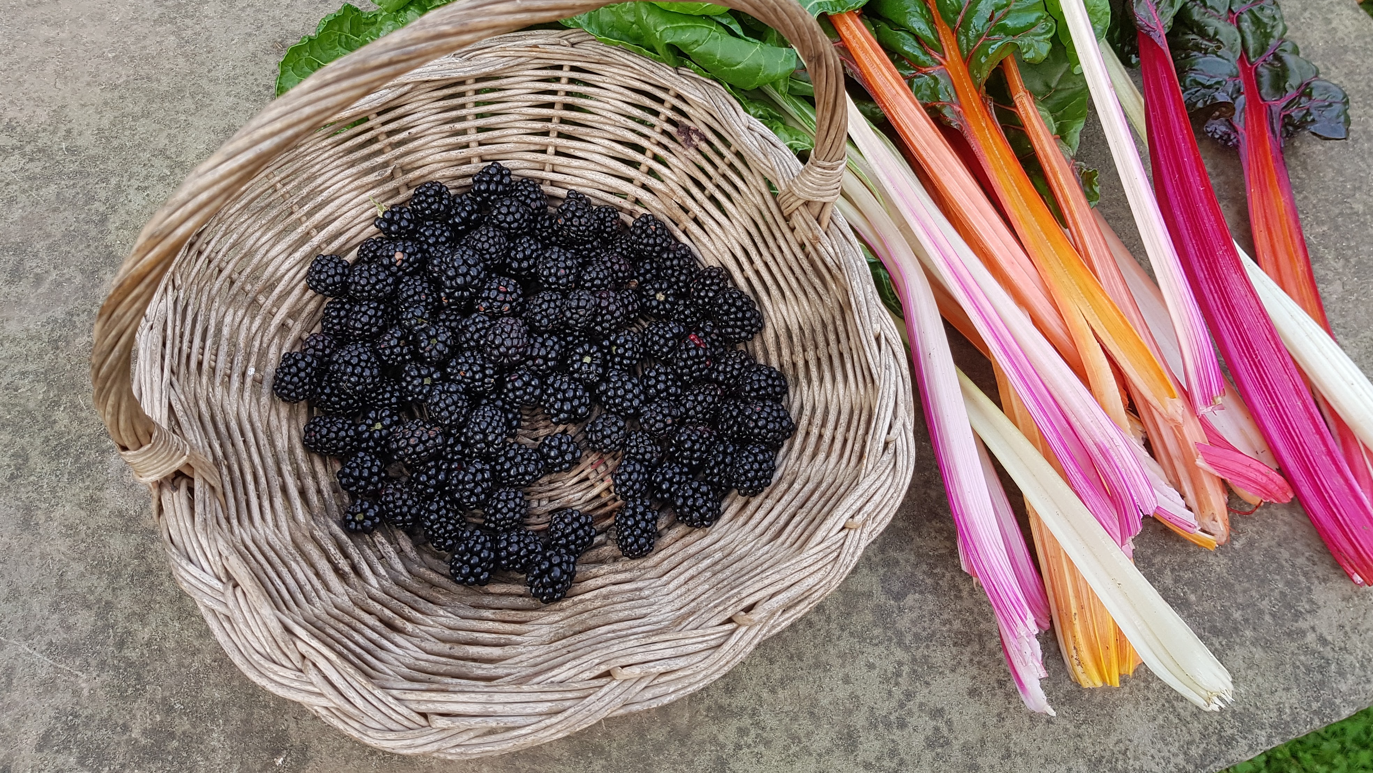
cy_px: 279
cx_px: 697
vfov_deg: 39.8
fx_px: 1056
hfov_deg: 66.1
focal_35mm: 29
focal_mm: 4.2
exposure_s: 1/412
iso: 50
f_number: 1.7
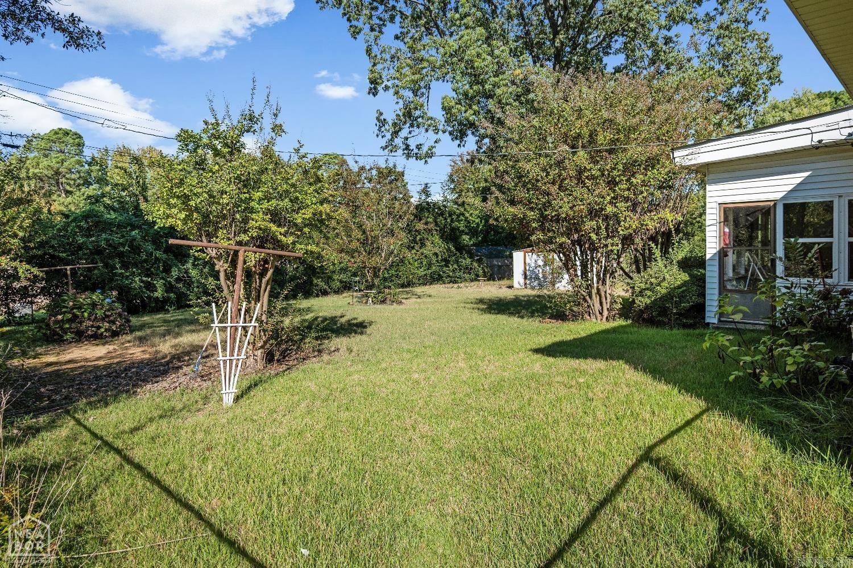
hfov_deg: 84.0
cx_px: 426
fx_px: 474
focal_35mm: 20
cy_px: 284
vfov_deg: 61.9
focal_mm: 20
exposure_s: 1/1600
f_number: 6.3
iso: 640
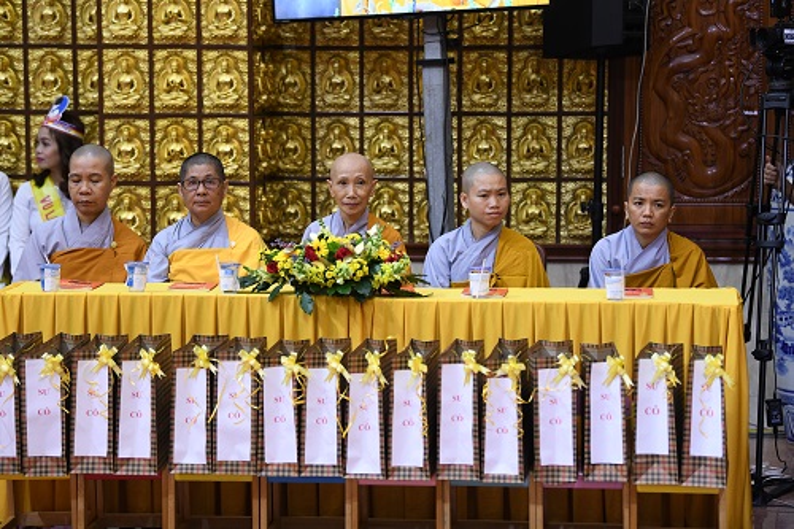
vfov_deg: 13.4
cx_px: 397
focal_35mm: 102
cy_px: 264
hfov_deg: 20.0
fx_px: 2249
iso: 2000
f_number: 2.8
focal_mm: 102
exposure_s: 1/125
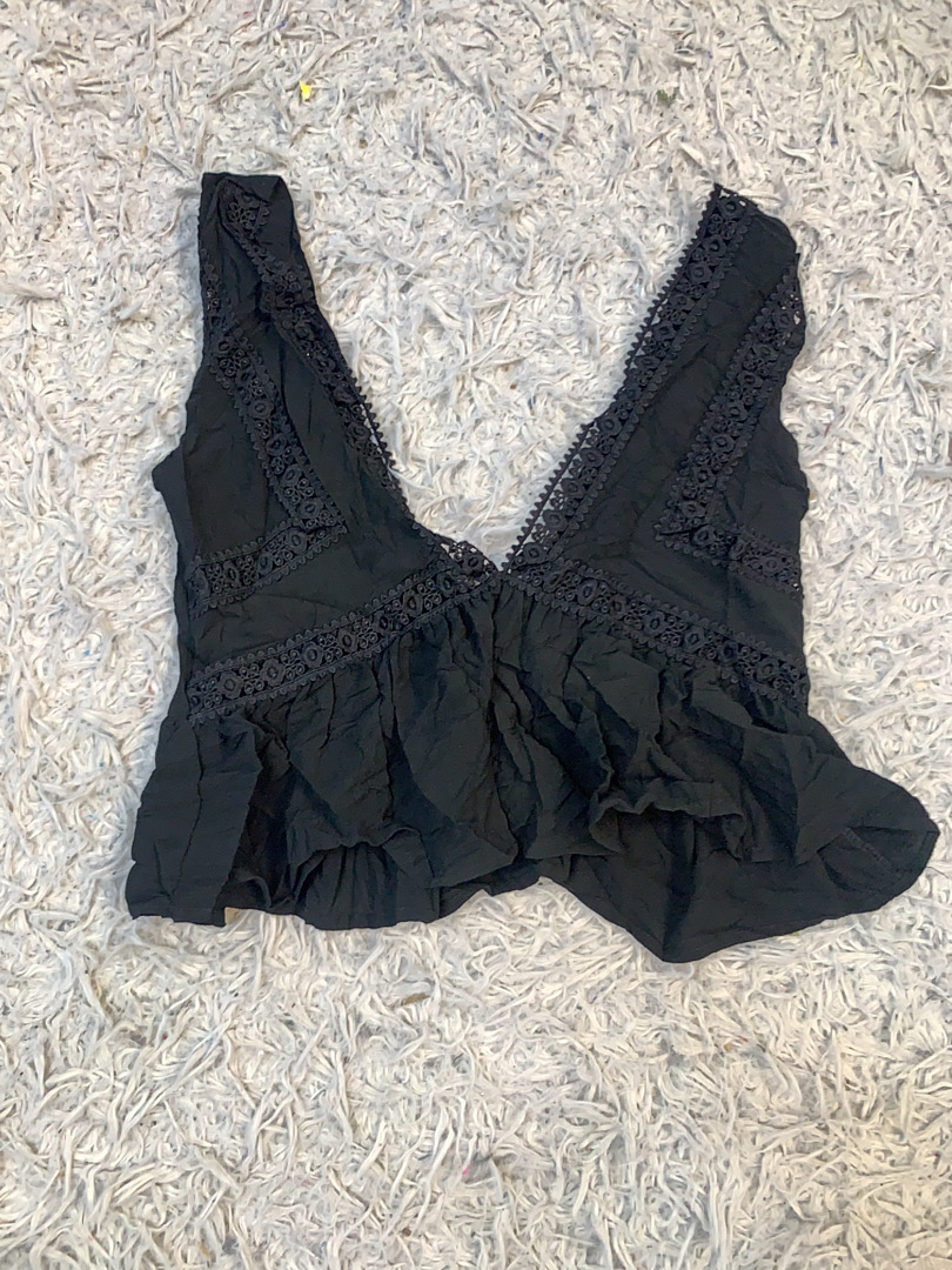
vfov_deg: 67.3
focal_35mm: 26
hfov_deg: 53.1
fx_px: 953
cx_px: 476
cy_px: 635
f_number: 1.8
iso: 64
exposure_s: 1/100
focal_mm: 4.25
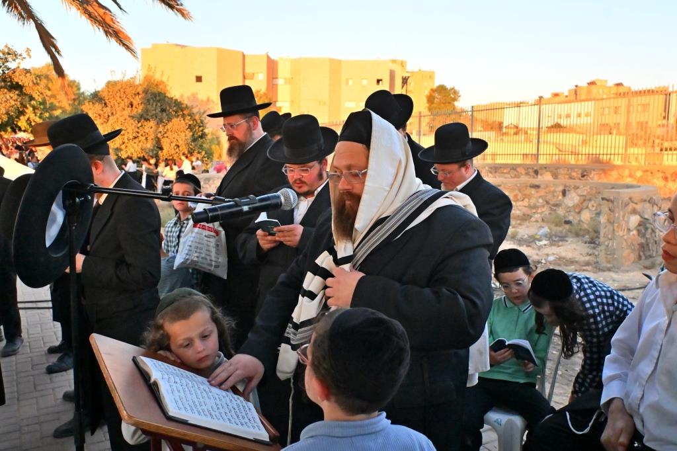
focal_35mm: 30
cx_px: 338
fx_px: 564
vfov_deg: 43.6
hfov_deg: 61.9
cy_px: 226
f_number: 4.8
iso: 3200
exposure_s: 1/2000
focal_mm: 20.5
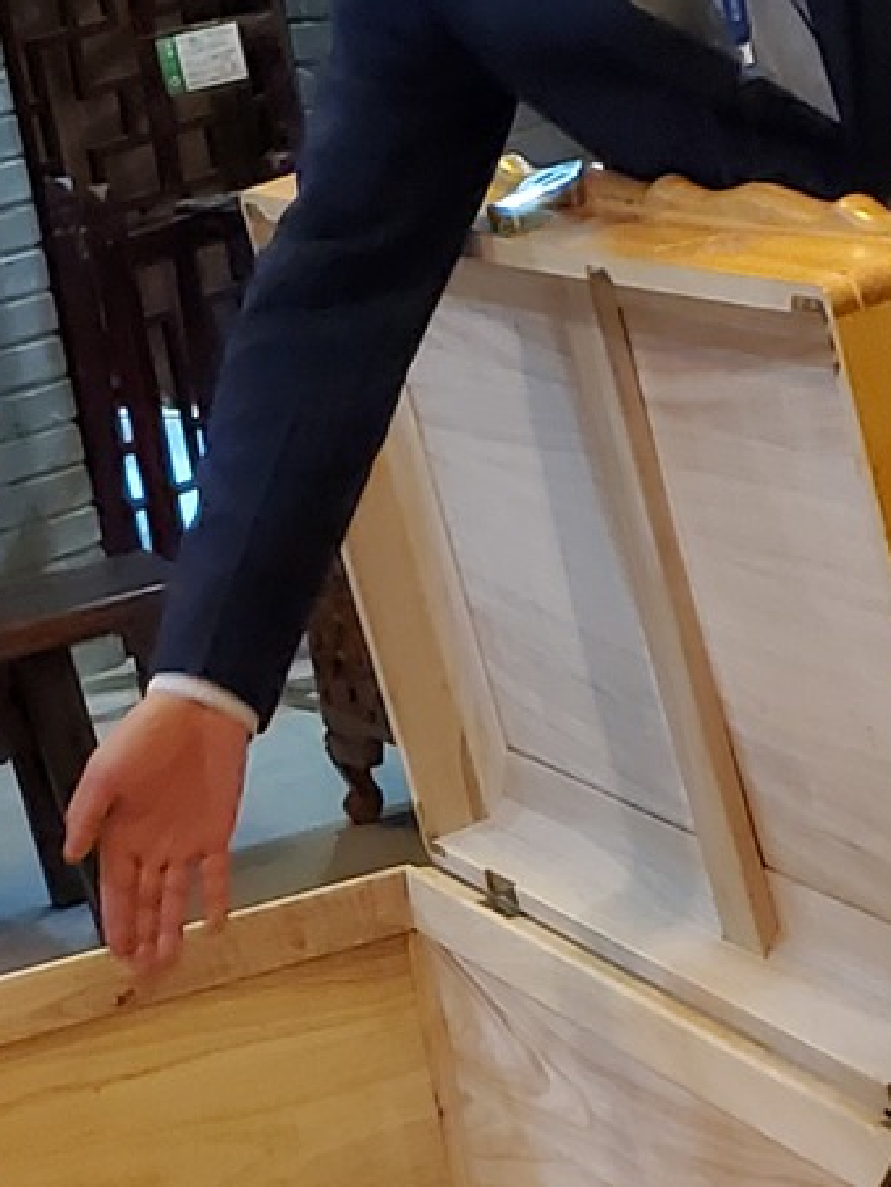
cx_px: 312
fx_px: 2127
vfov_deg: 28.8
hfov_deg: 23.6
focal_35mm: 62
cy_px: 1239
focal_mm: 4.3
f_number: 1.5
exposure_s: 1/50
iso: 500
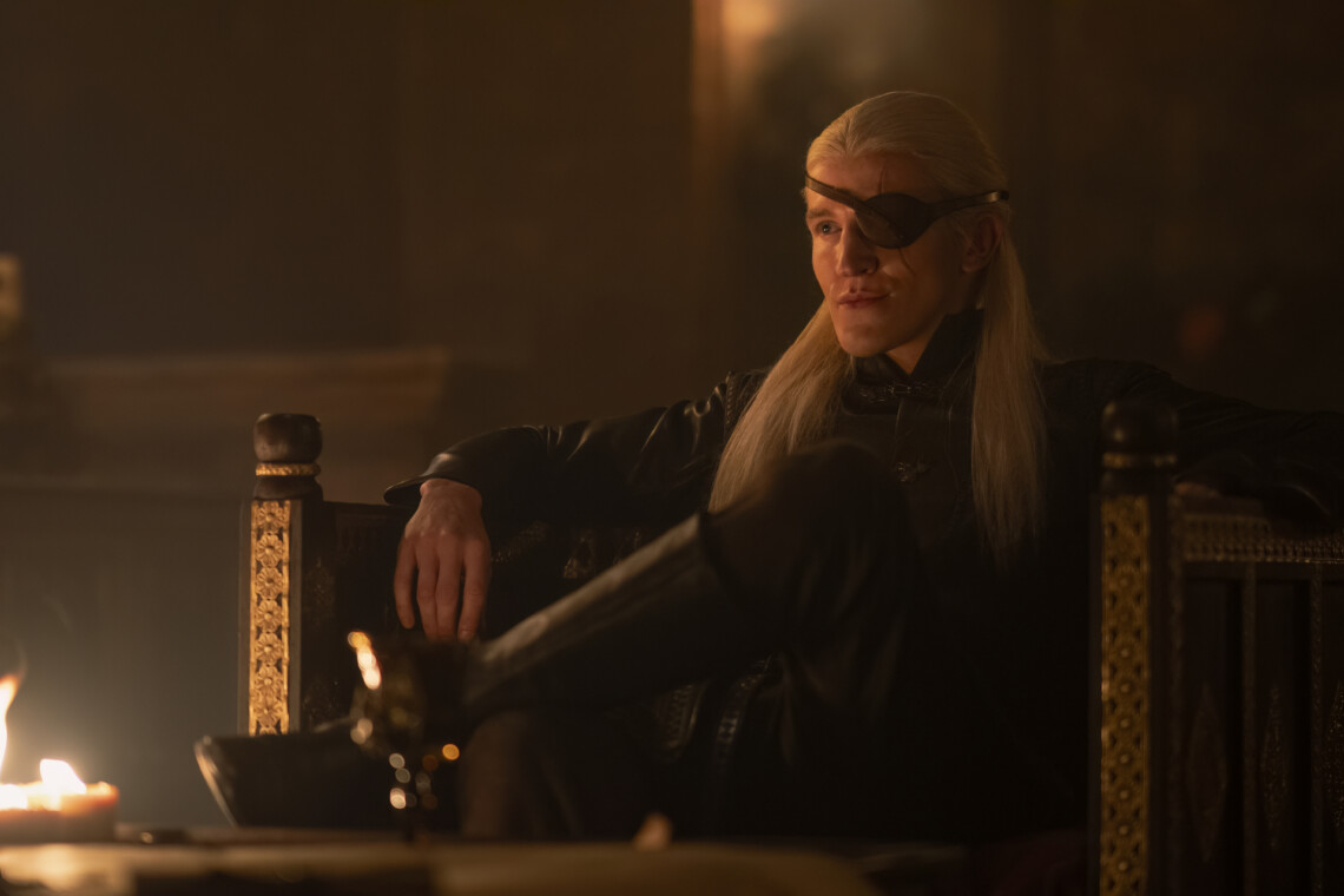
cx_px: 672
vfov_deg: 10.8
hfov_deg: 16.1
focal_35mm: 127
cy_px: 448
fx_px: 4741
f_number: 1.4
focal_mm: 85
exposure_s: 1/125
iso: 2000
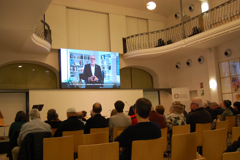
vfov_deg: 36.8
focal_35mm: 36
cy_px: 80
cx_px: 120
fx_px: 240
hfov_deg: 53.2
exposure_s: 1/40
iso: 400
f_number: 4
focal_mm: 24
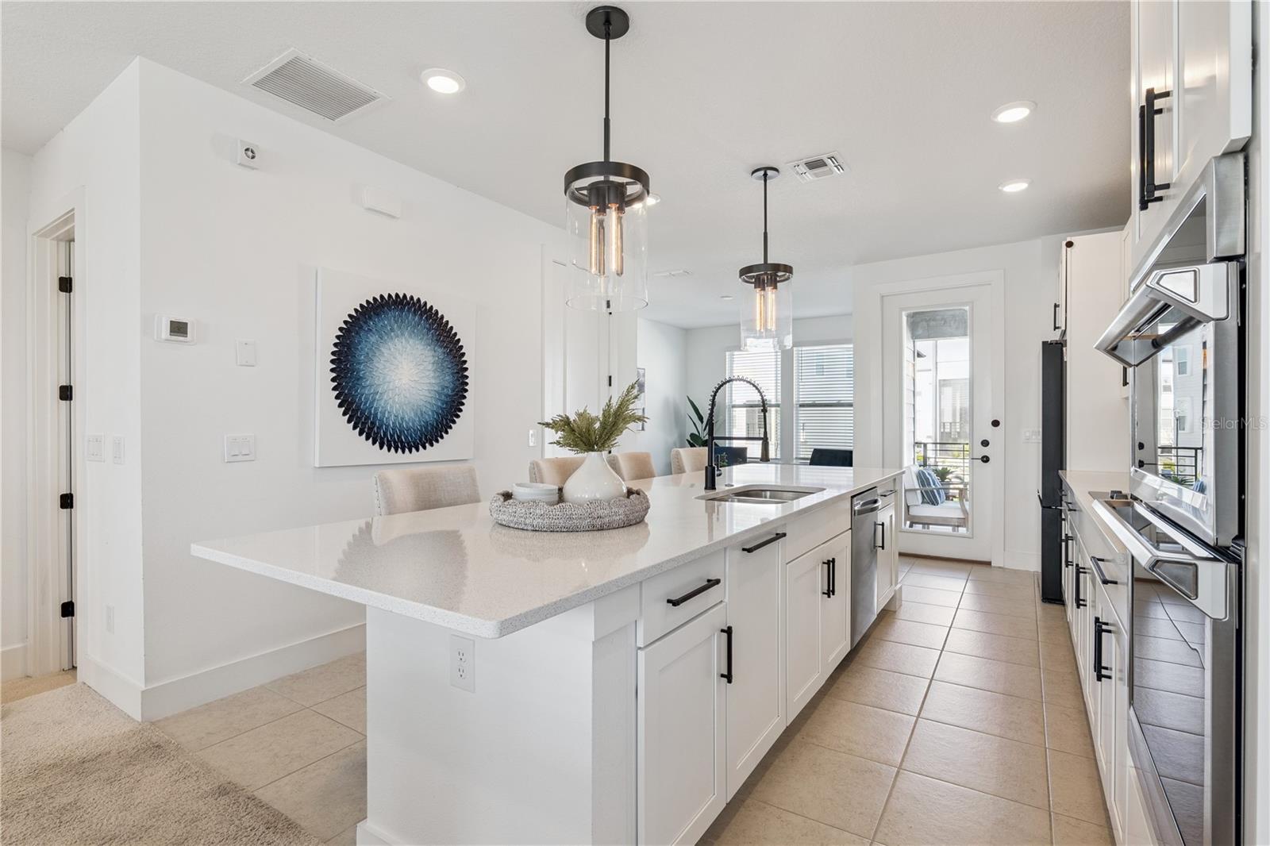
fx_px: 600
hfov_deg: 93.3
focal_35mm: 17
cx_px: 635
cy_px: 423
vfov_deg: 70.4
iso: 800
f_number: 10
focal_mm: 17
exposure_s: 1/80
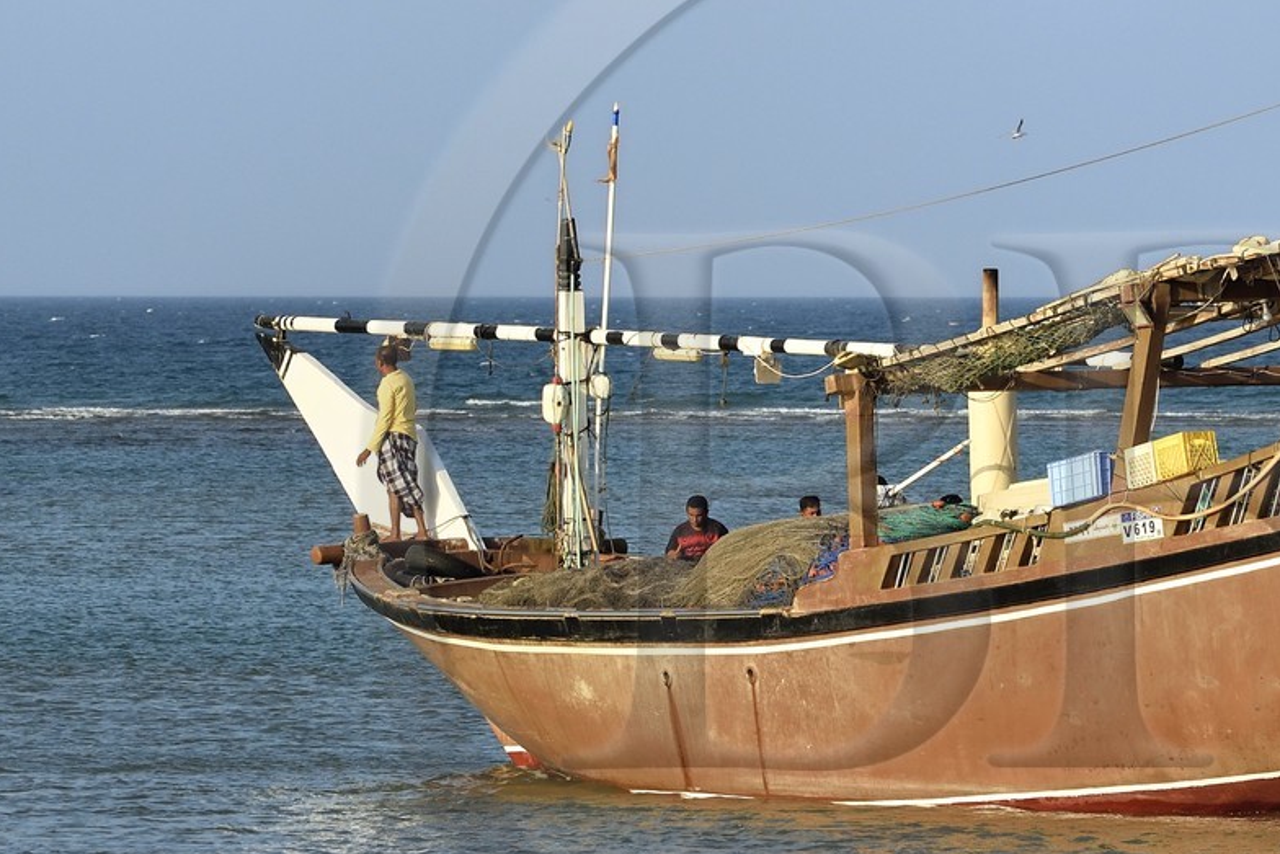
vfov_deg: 3.4
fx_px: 14508
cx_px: 1025
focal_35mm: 408
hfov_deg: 5.0
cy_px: 502
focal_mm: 200
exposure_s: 1/400
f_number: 9
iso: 200
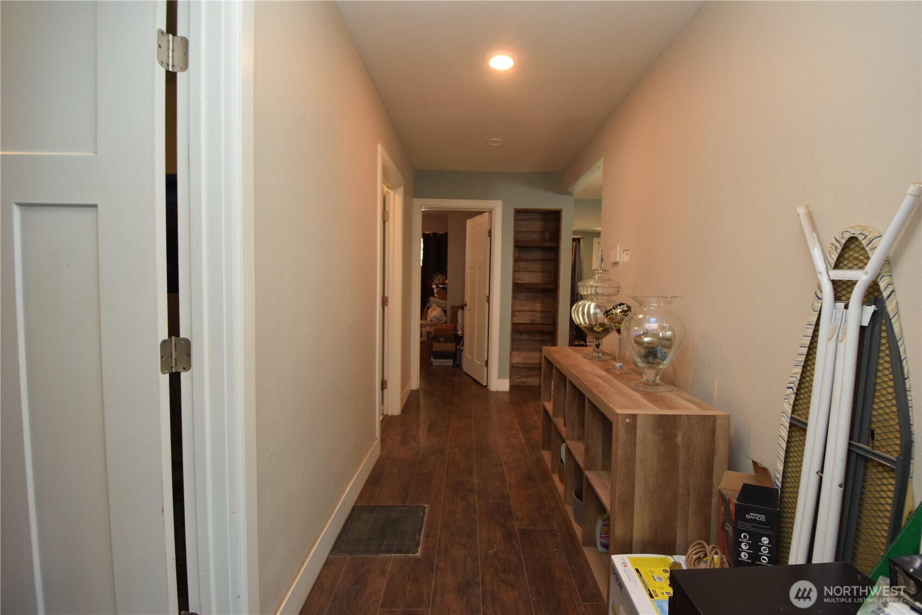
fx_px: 384
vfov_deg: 77.3
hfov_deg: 100.4
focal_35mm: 15
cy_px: 308
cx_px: 461
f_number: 4.5
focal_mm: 10
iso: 800
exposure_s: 1/80
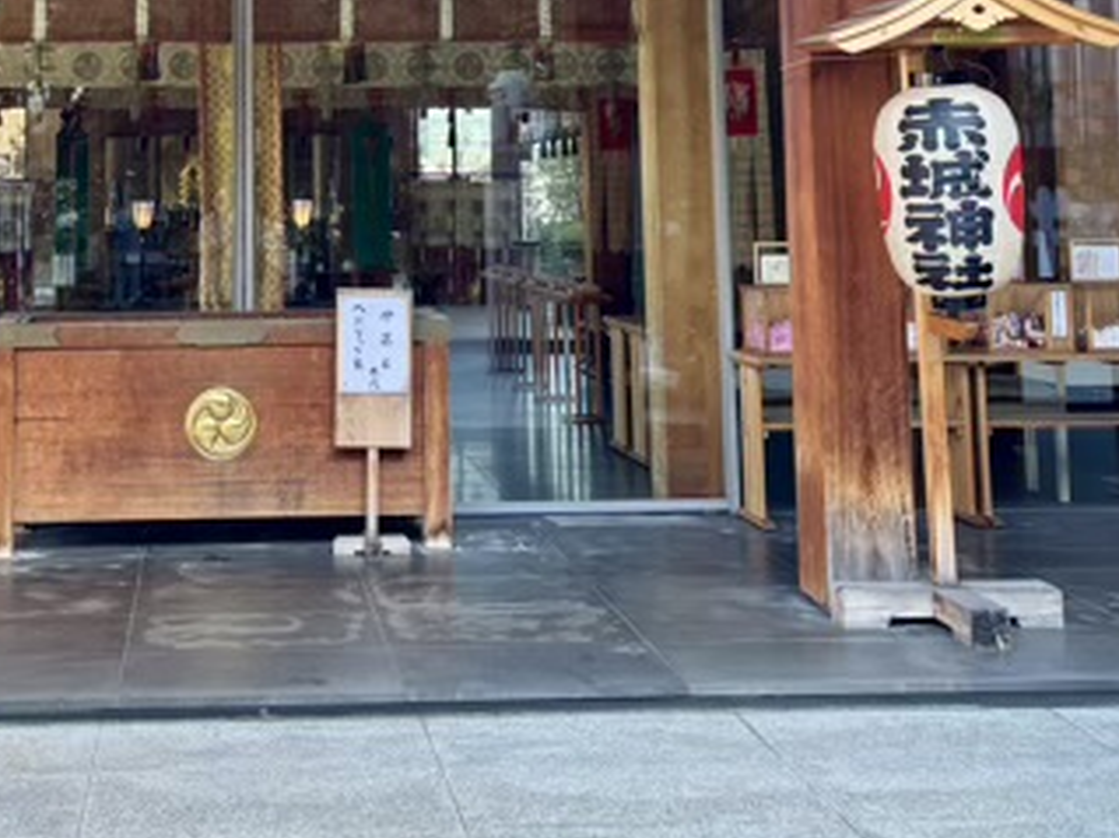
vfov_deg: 24.4
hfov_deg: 33.1
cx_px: 281
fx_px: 1842
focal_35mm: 57
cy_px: -9
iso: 50
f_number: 1.6
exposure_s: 1/183
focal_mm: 5.96
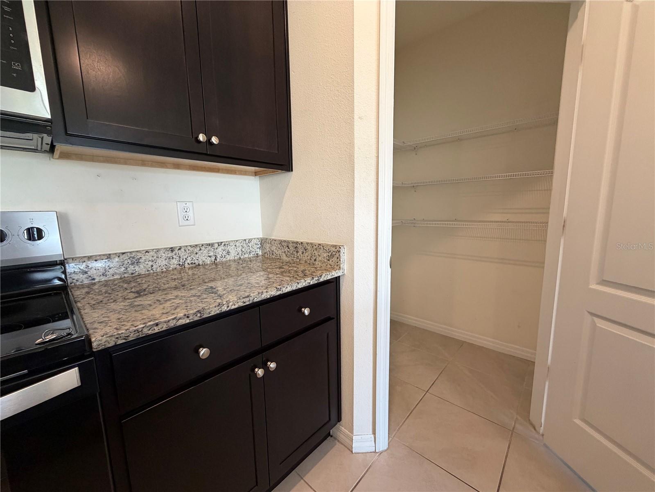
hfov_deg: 102.1
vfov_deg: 85.7
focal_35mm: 14
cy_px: 246
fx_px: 265
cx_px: 328
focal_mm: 2.22
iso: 320
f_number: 2.2
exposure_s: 1/120
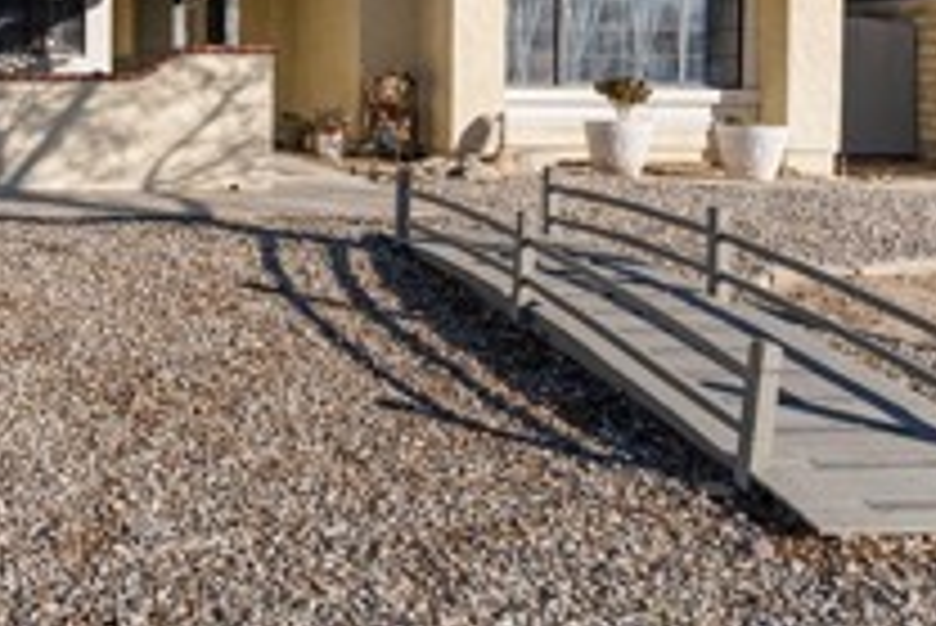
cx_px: -36
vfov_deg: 30.7
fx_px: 1119
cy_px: 151
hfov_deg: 39.1
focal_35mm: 43
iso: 100
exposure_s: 1/200
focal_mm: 14
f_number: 4.5
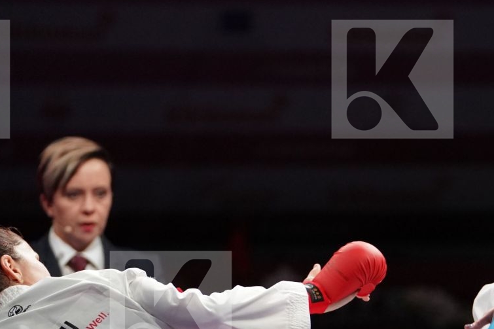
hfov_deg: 5.4
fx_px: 5199
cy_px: 311
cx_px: 393
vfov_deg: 3.6
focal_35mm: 379
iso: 3200
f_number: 2.8
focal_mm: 159
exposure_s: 1/1000
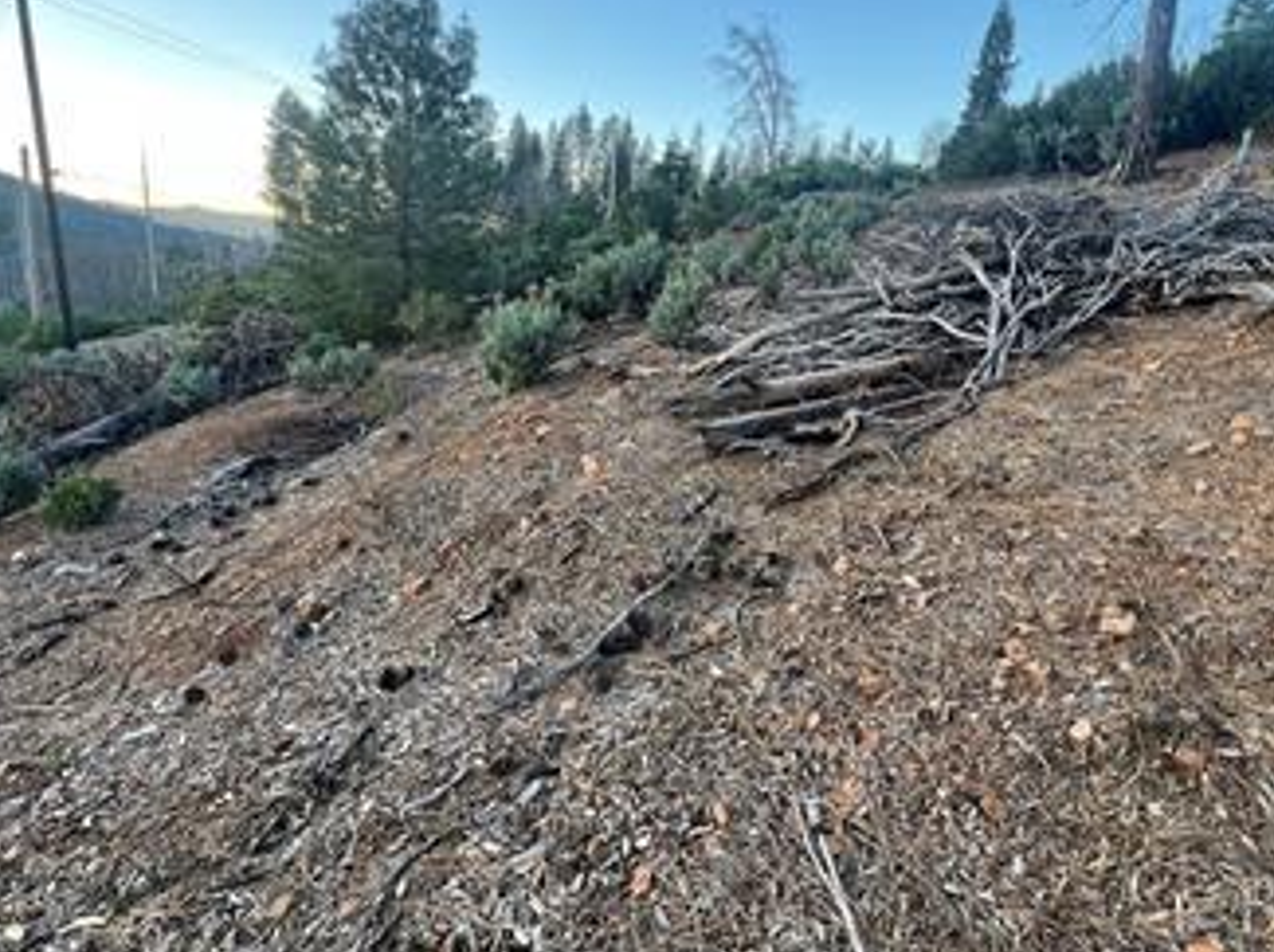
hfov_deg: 87.7
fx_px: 662
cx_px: 674
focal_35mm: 18
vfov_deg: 70.8
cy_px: 386
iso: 50
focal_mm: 1.57
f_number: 1.8
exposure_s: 1/99
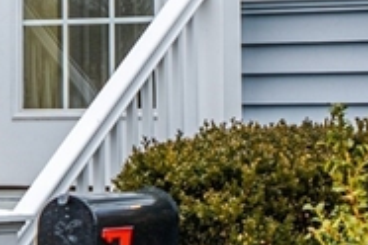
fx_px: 2249
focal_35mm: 220
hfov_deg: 9.4
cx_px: 176
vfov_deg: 6.2
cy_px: 50
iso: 200
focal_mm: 40
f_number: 4
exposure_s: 1/200
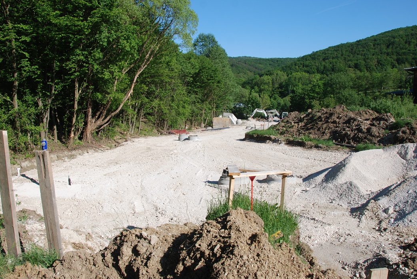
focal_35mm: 30
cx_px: 210
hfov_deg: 61.9
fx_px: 348
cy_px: 135
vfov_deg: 43.7
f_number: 8
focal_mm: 18
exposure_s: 1/250
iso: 100
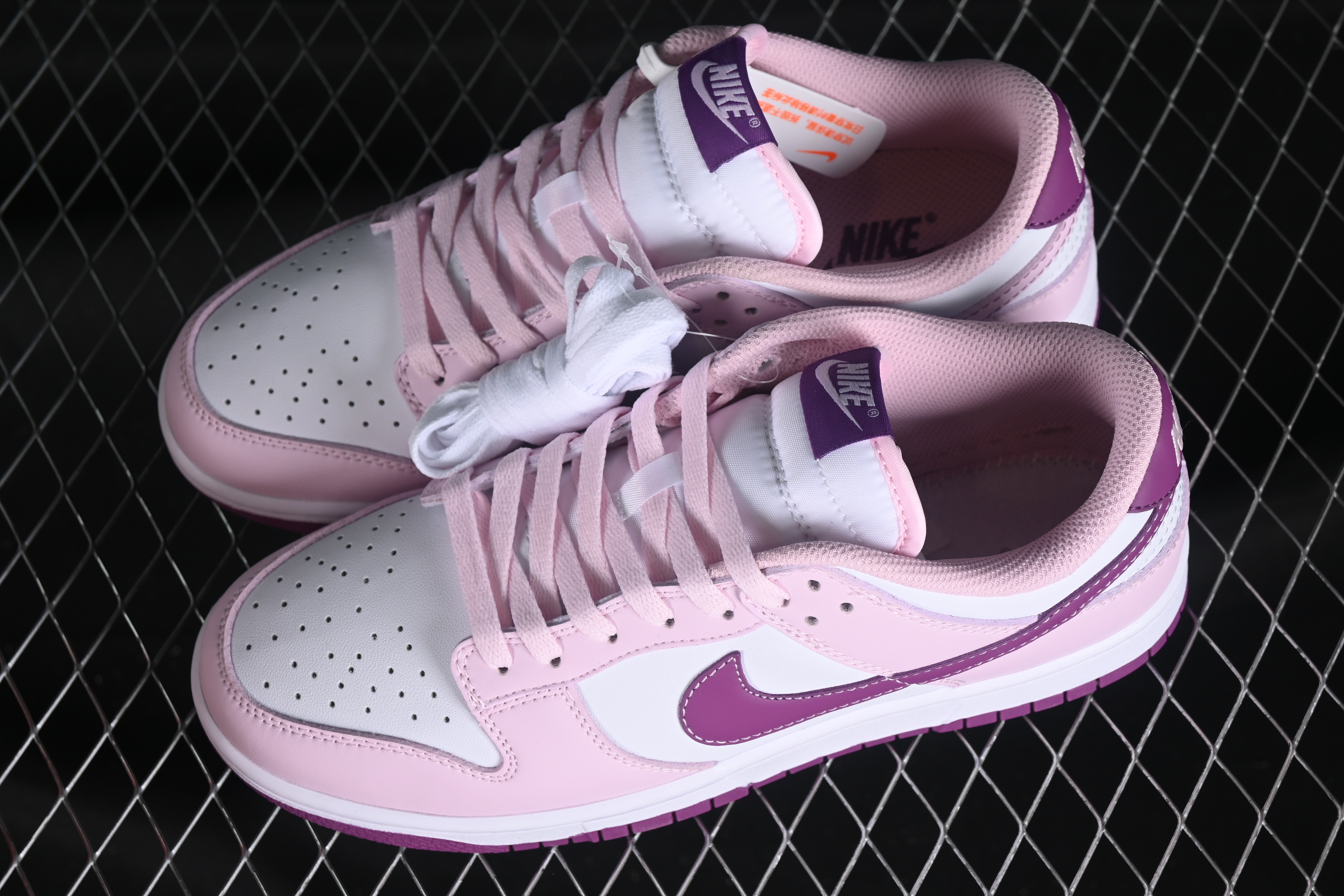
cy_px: 448
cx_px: 672
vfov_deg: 18.2
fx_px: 2800
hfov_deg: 27.0
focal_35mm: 75
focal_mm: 50
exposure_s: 1/80
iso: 160
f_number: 7.1
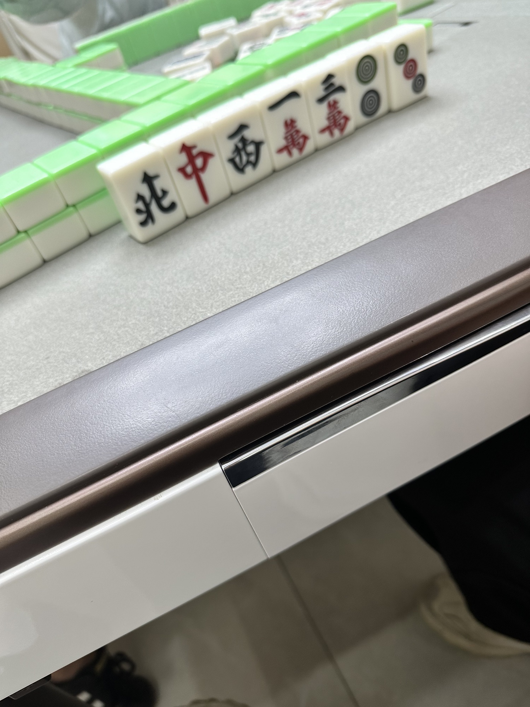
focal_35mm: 24
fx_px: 490
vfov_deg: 71.6
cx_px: 265
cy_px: 354
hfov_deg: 56.8
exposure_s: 1/100
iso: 80
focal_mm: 6.86
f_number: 1.78
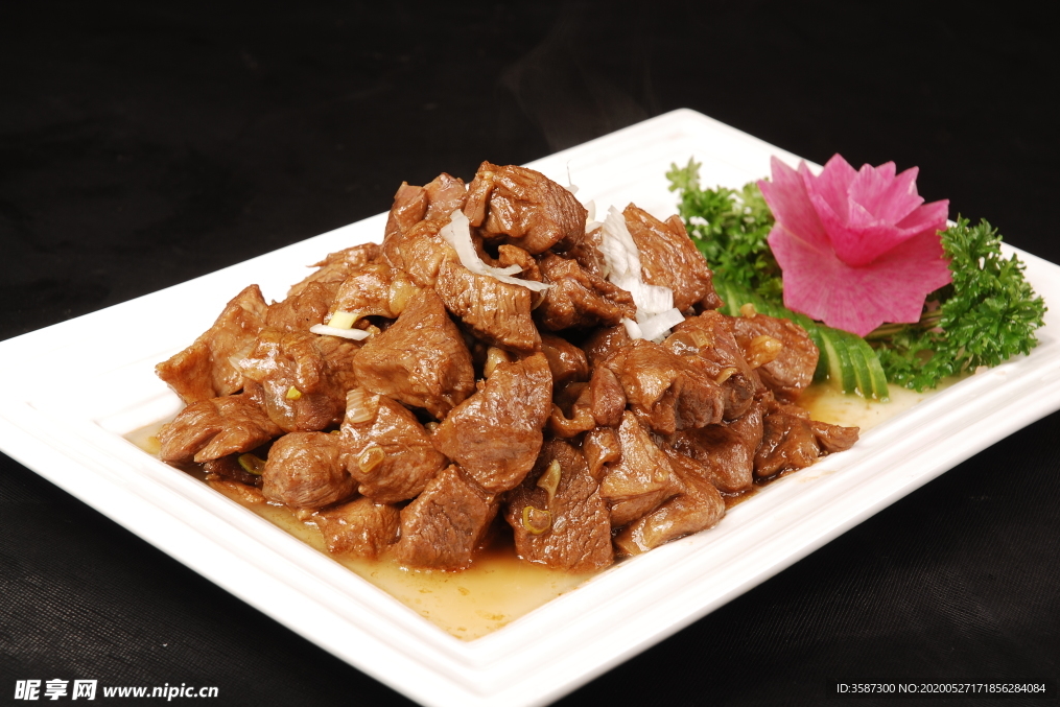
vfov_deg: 12.9
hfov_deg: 19.3
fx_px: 3121
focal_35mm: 106
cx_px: 533
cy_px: 351
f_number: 10
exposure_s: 1/125
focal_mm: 70
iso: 100
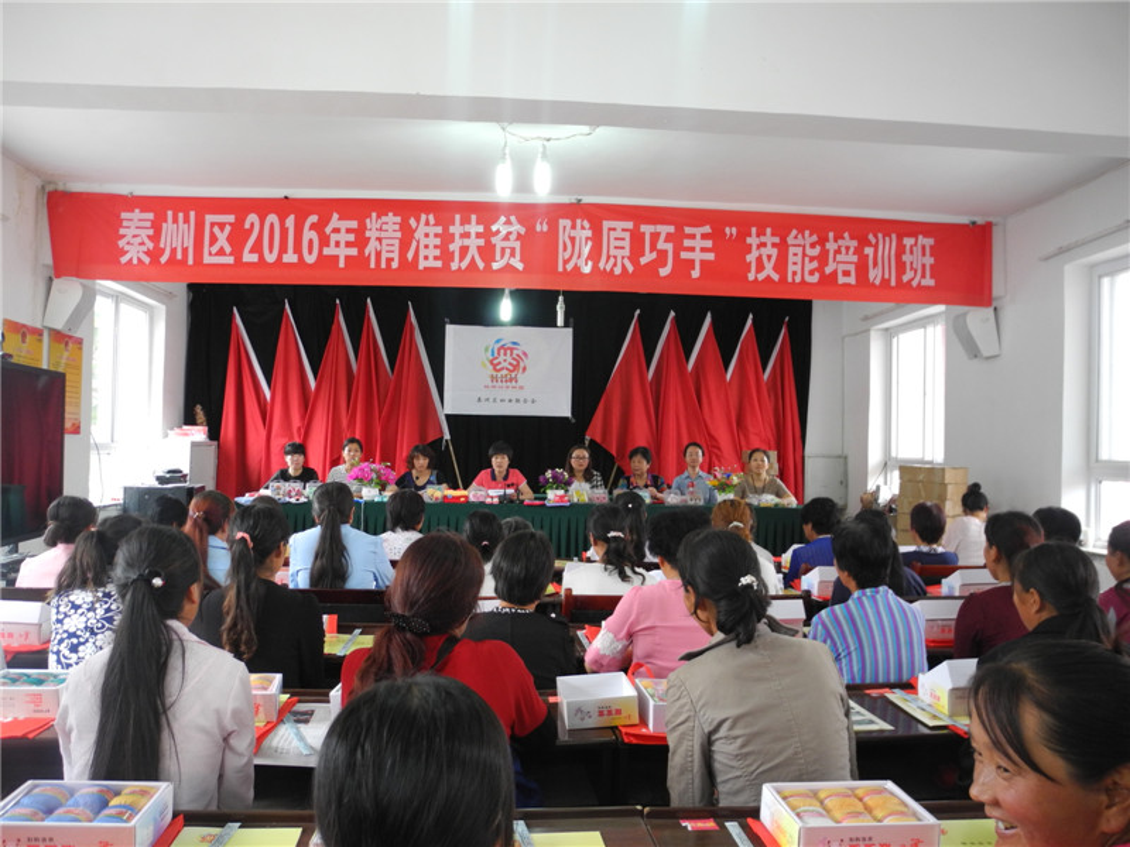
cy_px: 424
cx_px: 565
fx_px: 914
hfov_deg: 63.4
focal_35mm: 28
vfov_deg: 49.7
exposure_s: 1/30
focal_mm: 6
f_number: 2.8
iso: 200
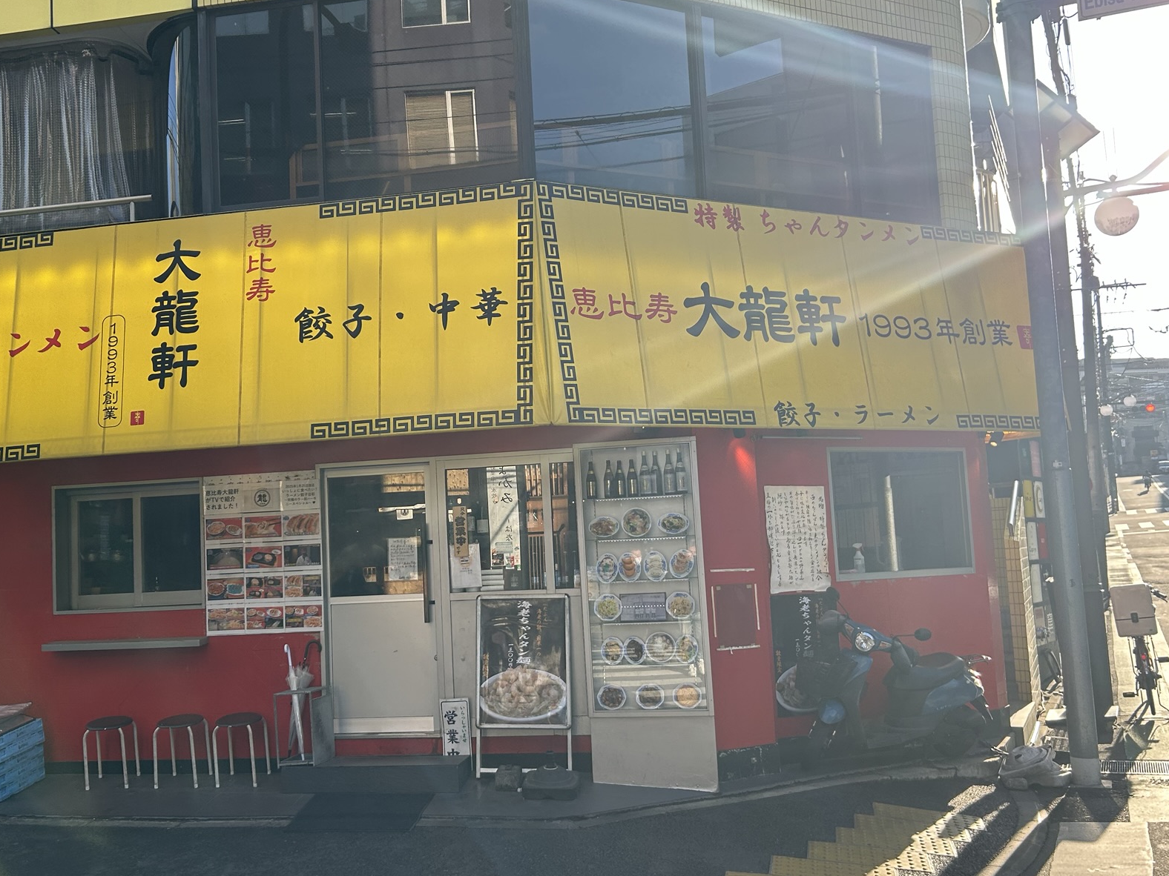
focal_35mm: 33
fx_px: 1114
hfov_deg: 55.0
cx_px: 481
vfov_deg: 42.9
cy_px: 465
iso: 50
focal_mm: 5.7
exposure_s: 1/991
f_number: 1.5
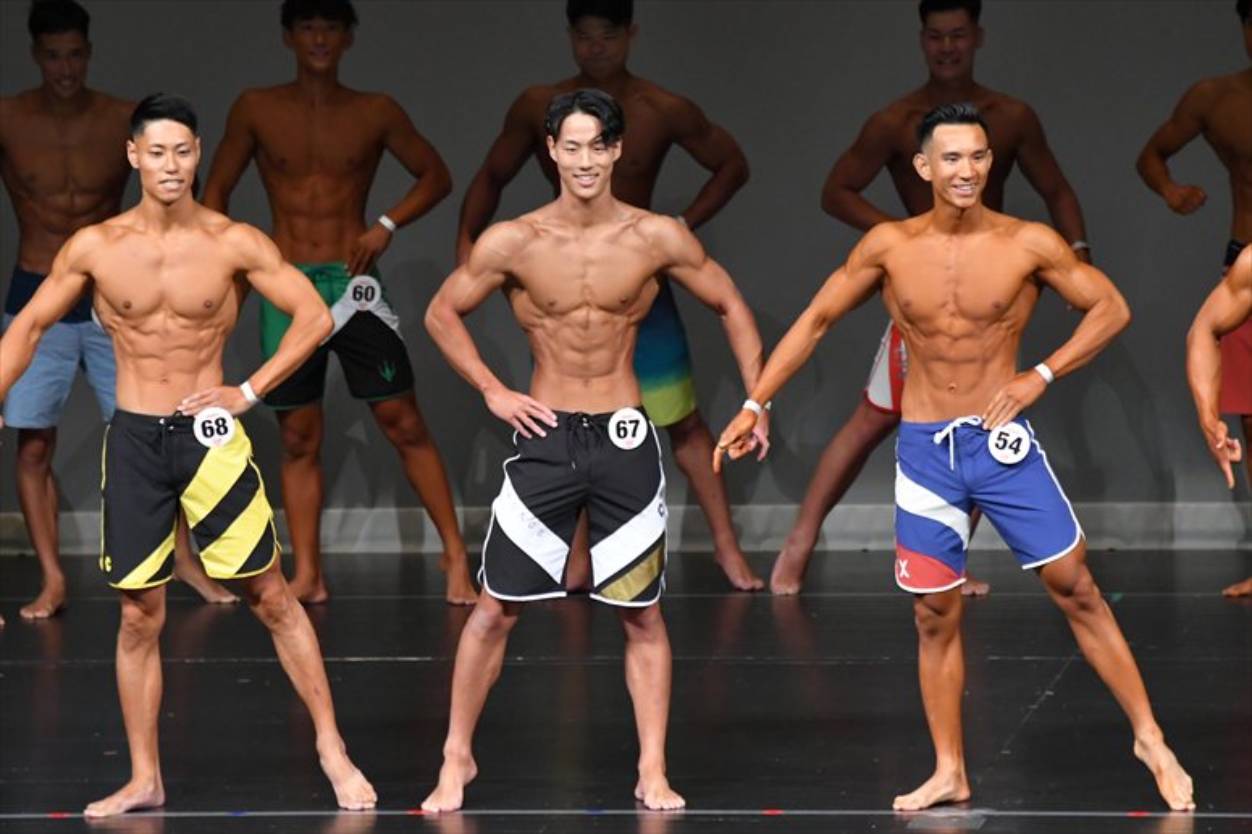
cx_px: 626
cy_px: 417
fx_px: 10950
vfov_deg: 4.4
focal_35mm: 315
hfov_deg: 6.5
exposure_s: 1/400
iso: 4000
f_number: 5.6
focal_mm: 210
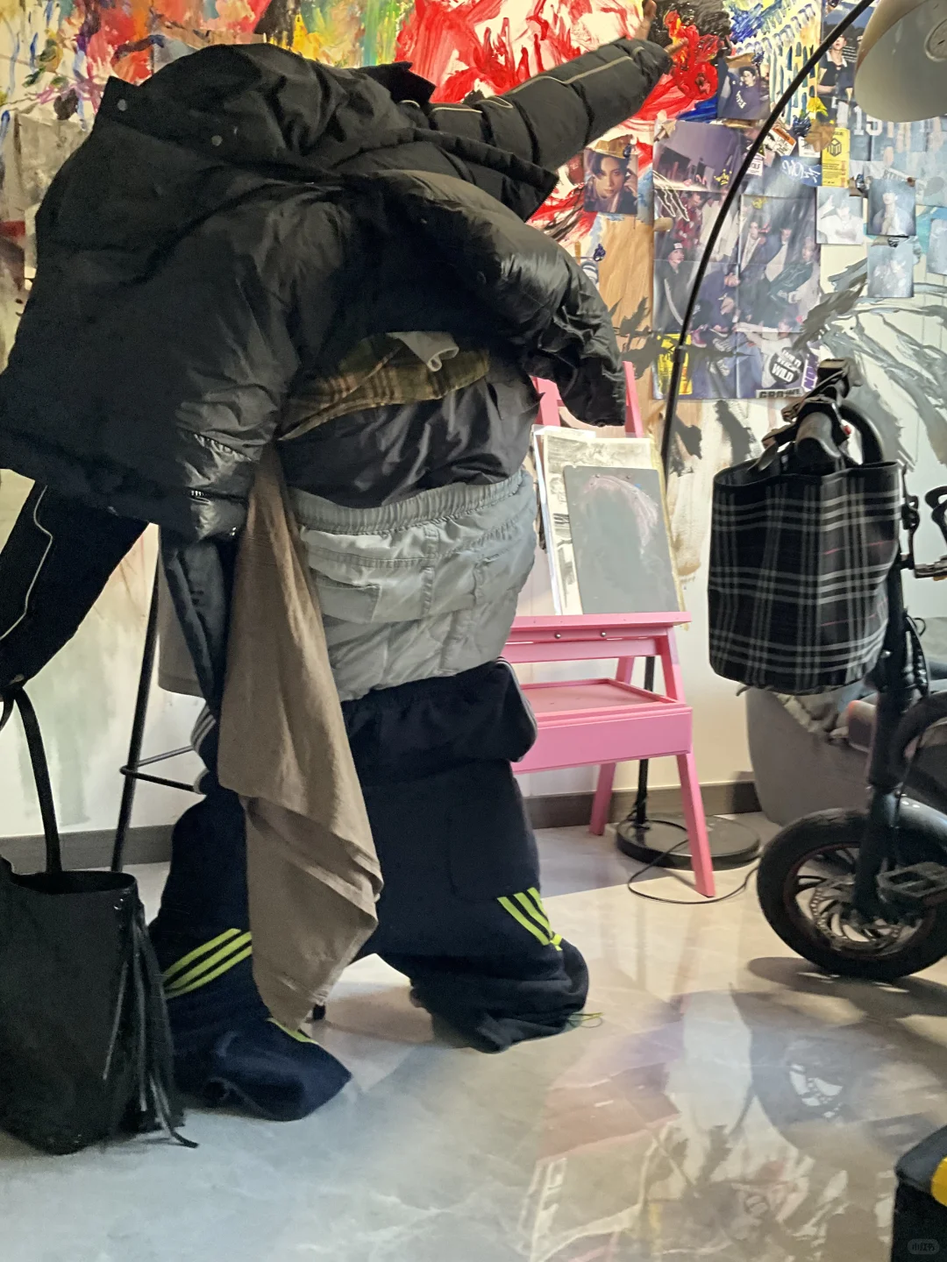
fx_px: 1058
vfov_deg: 61.7
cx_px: 474
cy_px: 631
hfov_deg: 48.2
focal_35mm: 29
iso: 160
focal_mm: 3
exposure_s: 1/60
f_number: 1.8
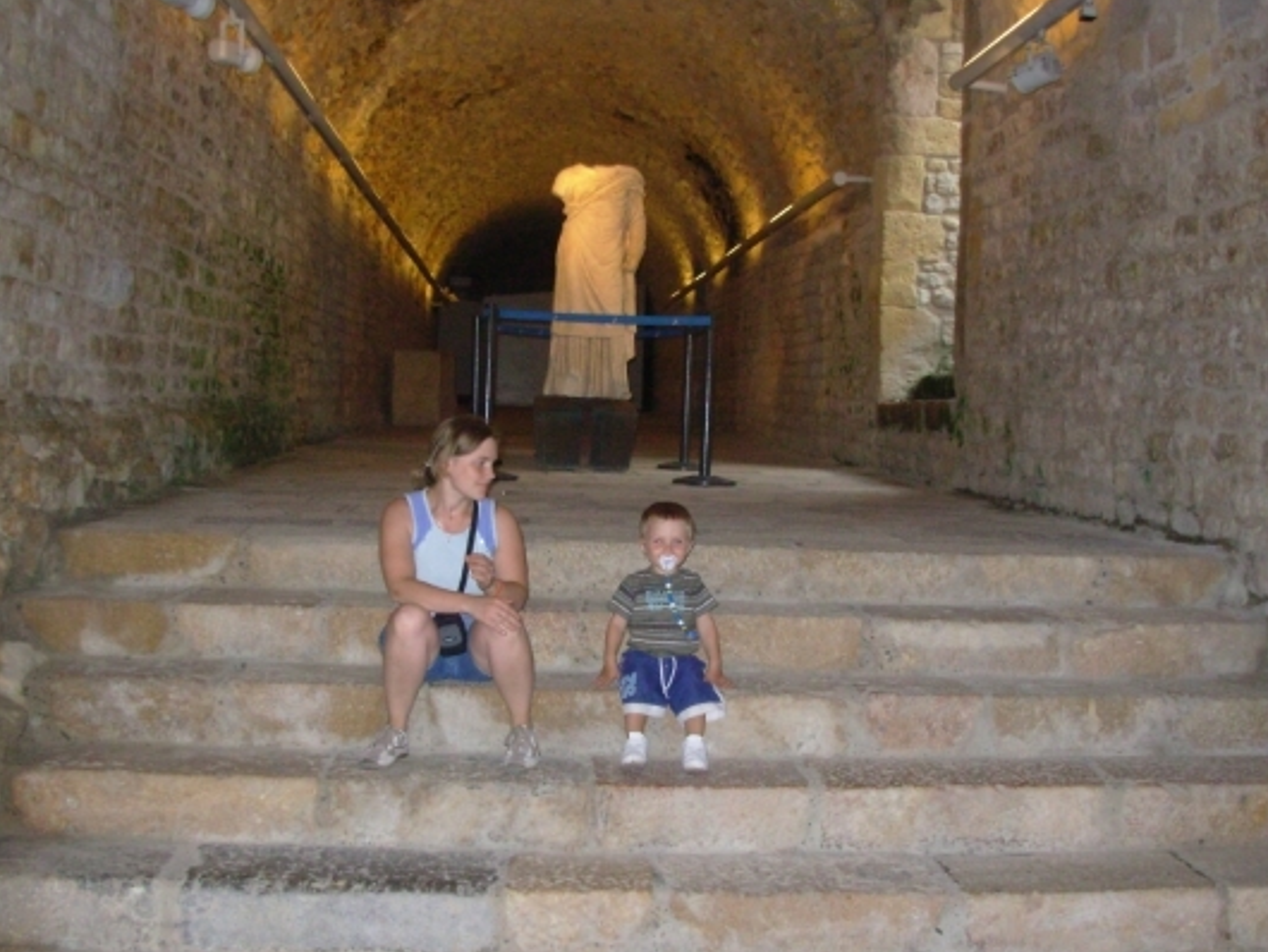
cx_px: 610
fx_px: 1576
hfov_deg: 43.8
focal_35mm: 43
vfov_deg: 33.6
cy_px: 519
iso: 200
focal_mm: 6.3
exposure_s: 1/128
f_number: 2.9
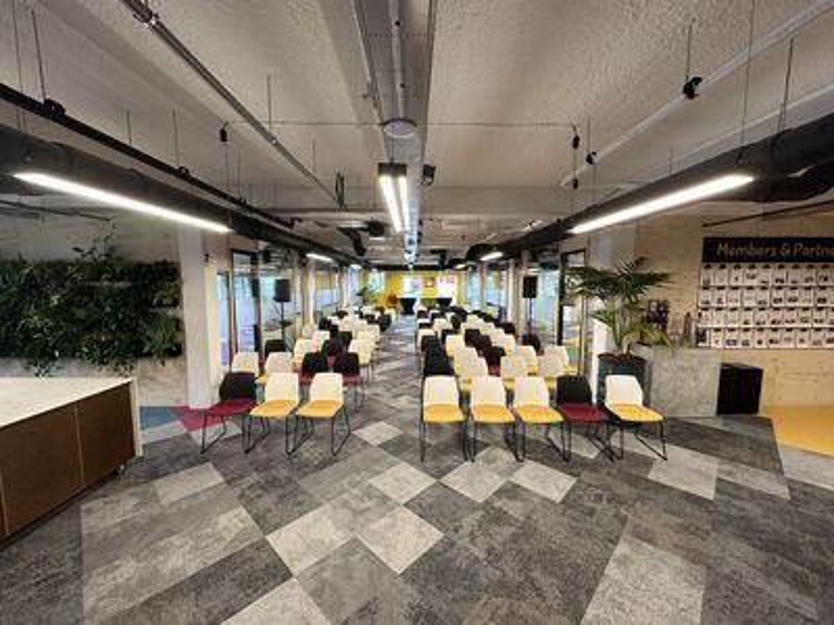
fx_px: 337
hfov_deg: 102.1
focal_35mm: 14
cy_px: 312
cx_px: 417
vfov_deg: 85.7
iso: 160
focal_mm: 2.22
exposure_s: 1/100
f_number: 2.2
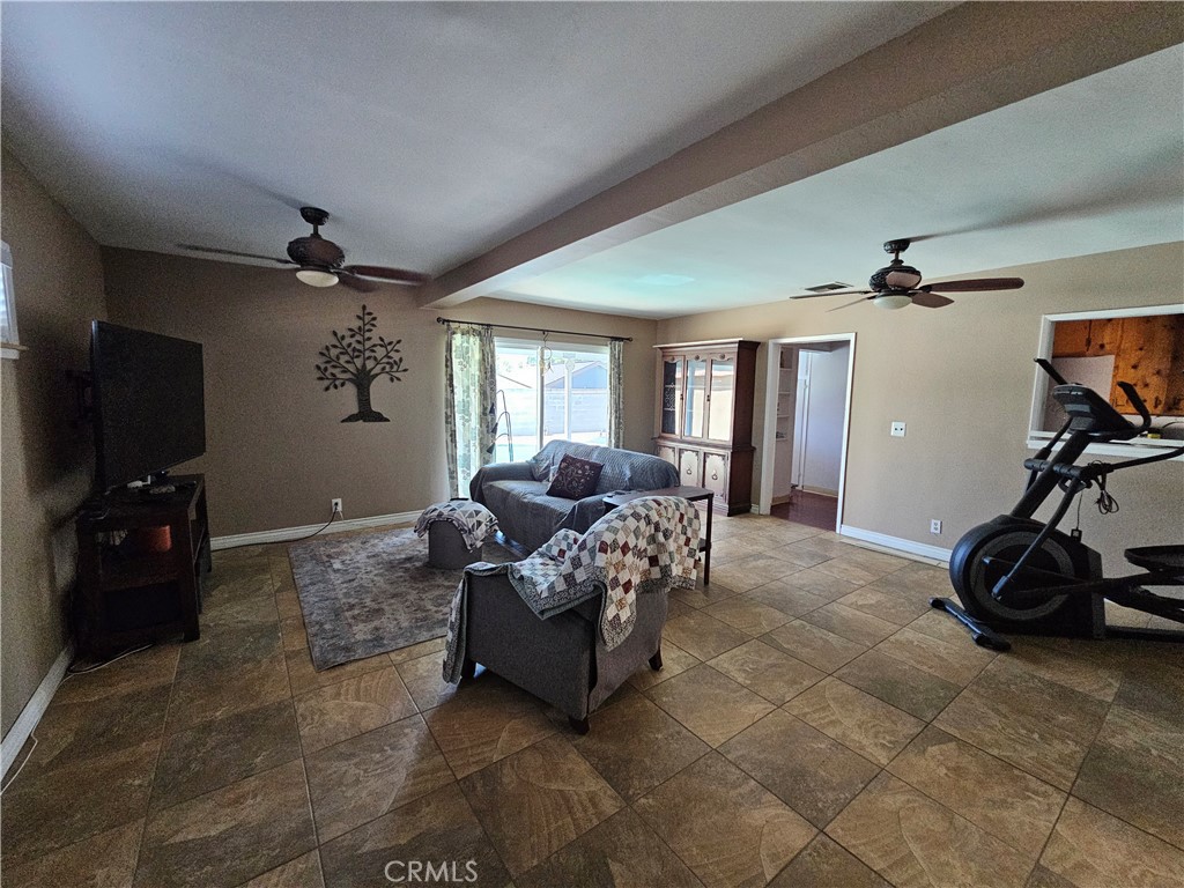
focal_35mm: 13
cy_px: 444
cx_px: 592
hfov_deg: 106.2
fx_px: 445
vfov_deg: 89.9
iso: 500
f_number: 2.2
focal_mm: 2.2
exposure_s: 1/77.4
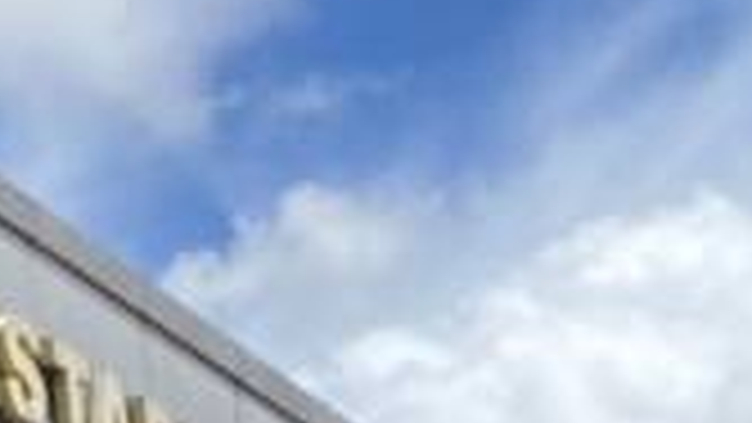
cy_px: 1008
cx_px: -1243
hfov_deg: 10.2
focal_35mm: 174
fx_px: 3470
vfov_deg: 6.6
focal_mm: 4.25
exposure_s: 1/2227
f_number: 1.8
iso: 32
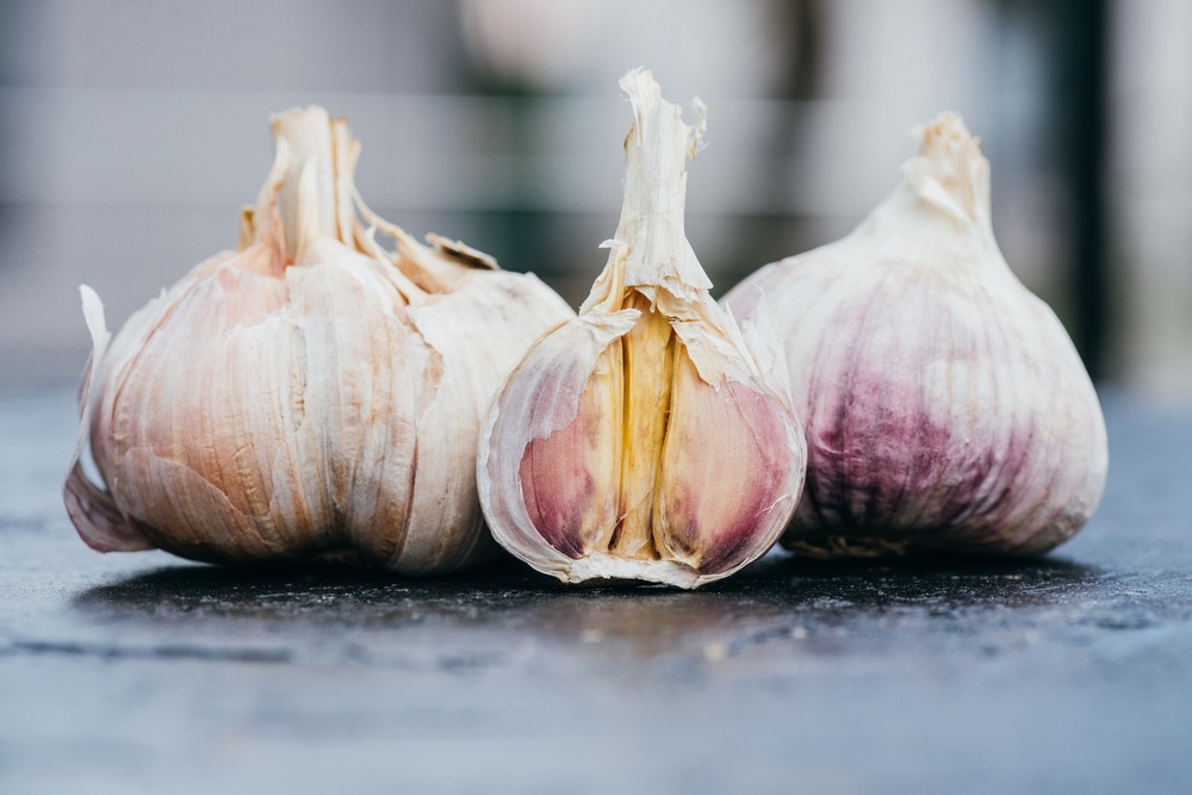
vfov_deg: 13.0
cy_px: 398
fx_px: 3477
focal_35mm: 105
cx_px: 596
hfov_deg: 19.5
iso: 800
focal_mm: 105
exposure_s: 1/200
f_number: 10
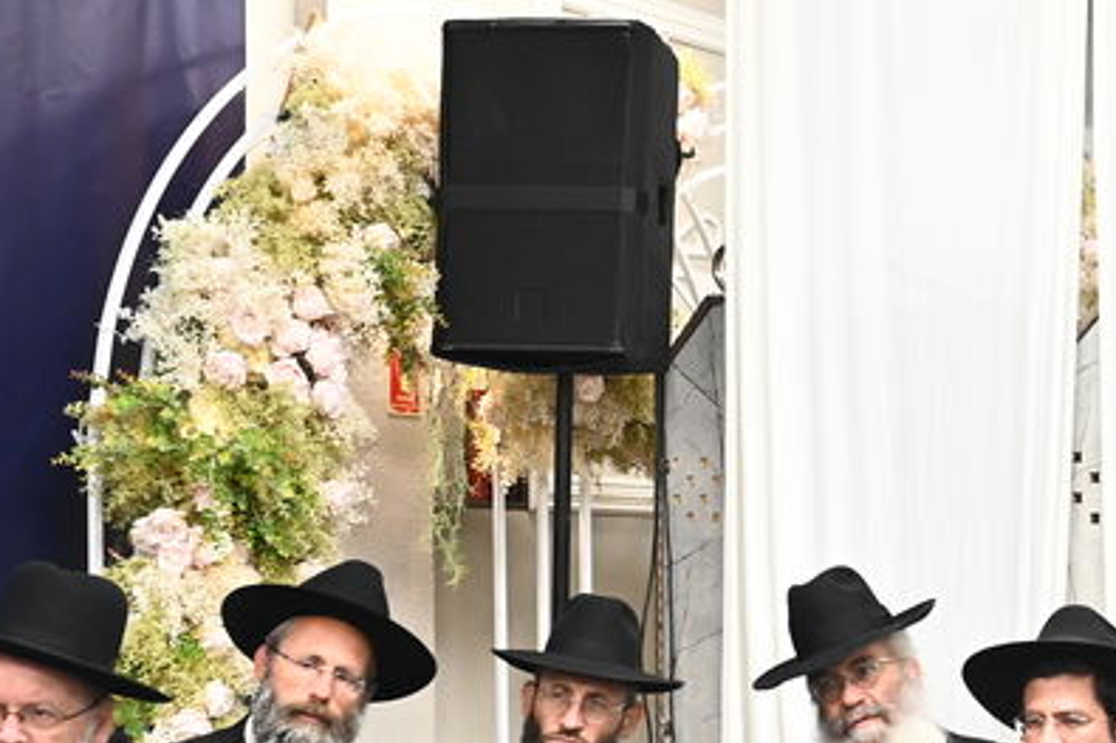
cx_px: 1593
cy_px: 729
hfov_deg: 20.9
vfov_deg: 15.8
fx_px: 2634
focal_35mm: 85
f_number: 4
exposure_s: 1/160
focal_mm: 24
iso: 2000
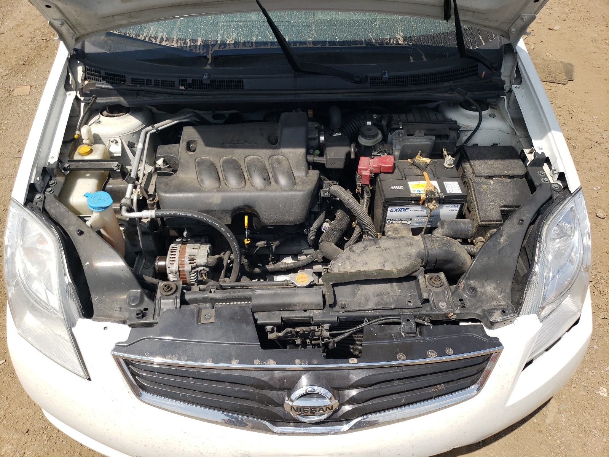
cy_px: 228
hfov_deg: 67.3
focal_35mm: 26
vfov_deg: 53.1
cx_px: 304
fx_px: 457
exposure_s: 1/3333
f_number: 1.5
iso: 50
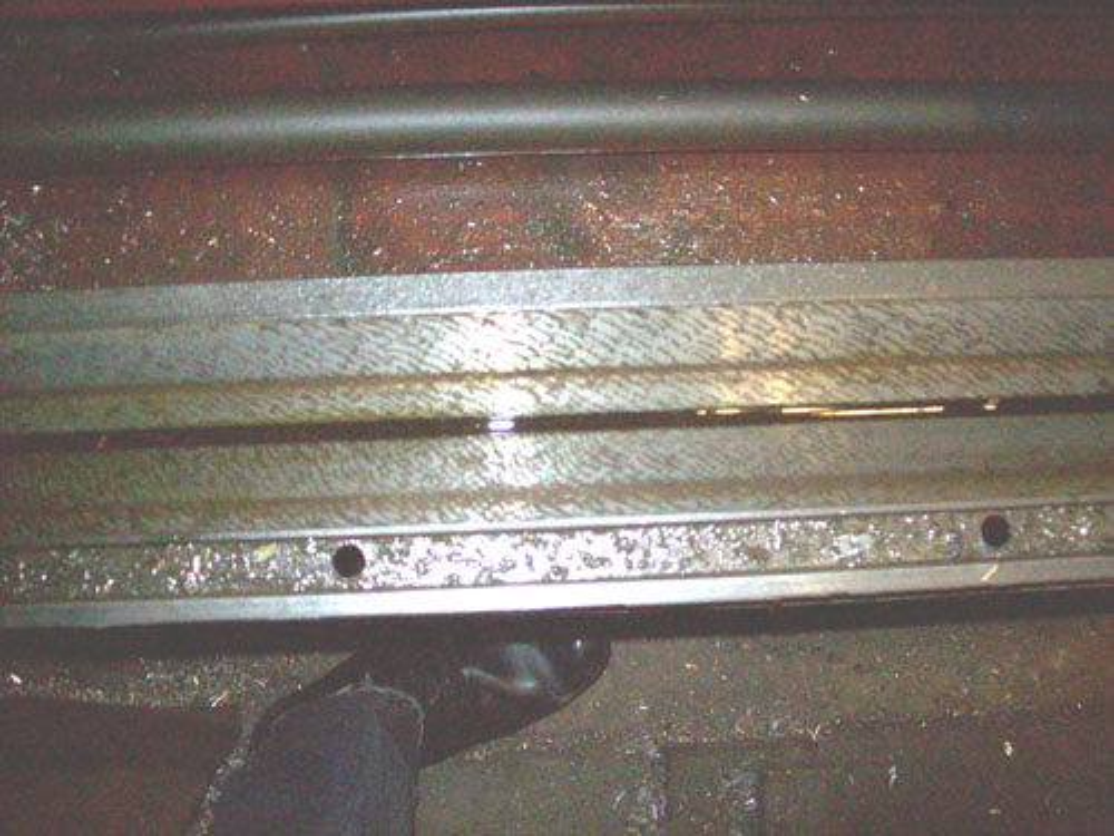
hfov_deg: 51.4
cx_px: 557
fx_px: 1159
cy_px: 418
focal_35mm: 36
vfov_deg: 39.7
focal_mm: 6
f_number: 2.7
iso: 400
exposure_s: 1/64
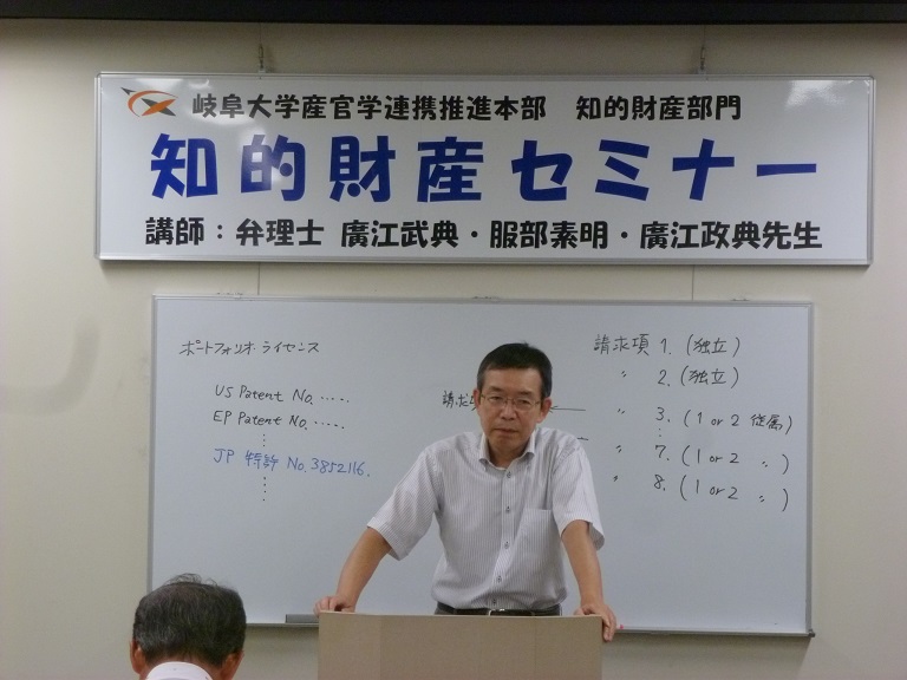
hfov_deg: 16.3
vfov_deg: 12.2
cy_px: 340
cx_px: 454
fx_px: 3170
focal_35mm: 121
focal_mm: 21.7
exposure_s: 1/40
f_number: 5.1
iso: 400
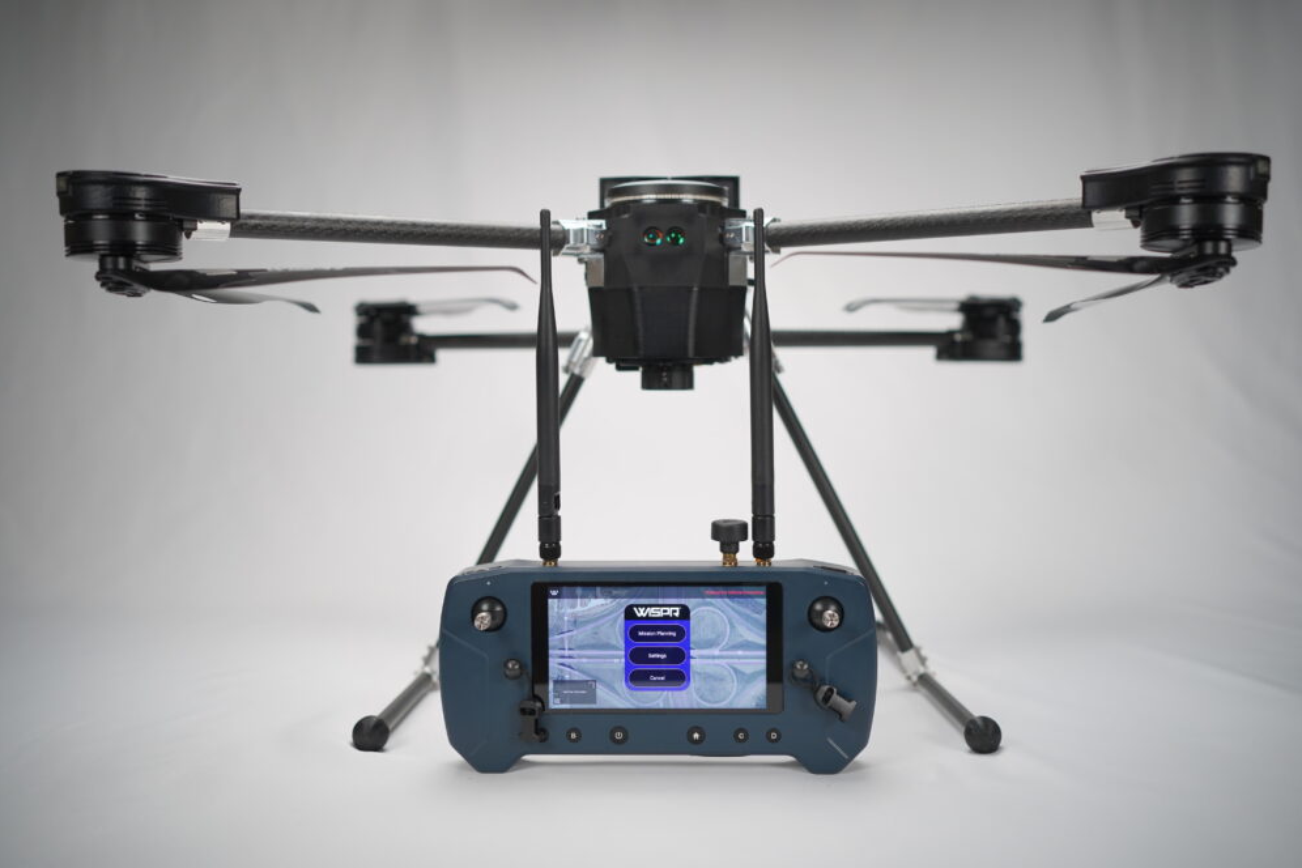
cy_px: 426
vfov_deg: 36.9
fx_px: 1302
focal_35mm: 36
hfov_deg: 53.1
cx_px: 667
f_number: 2.8
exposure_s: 1/320
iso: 500
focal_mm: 35
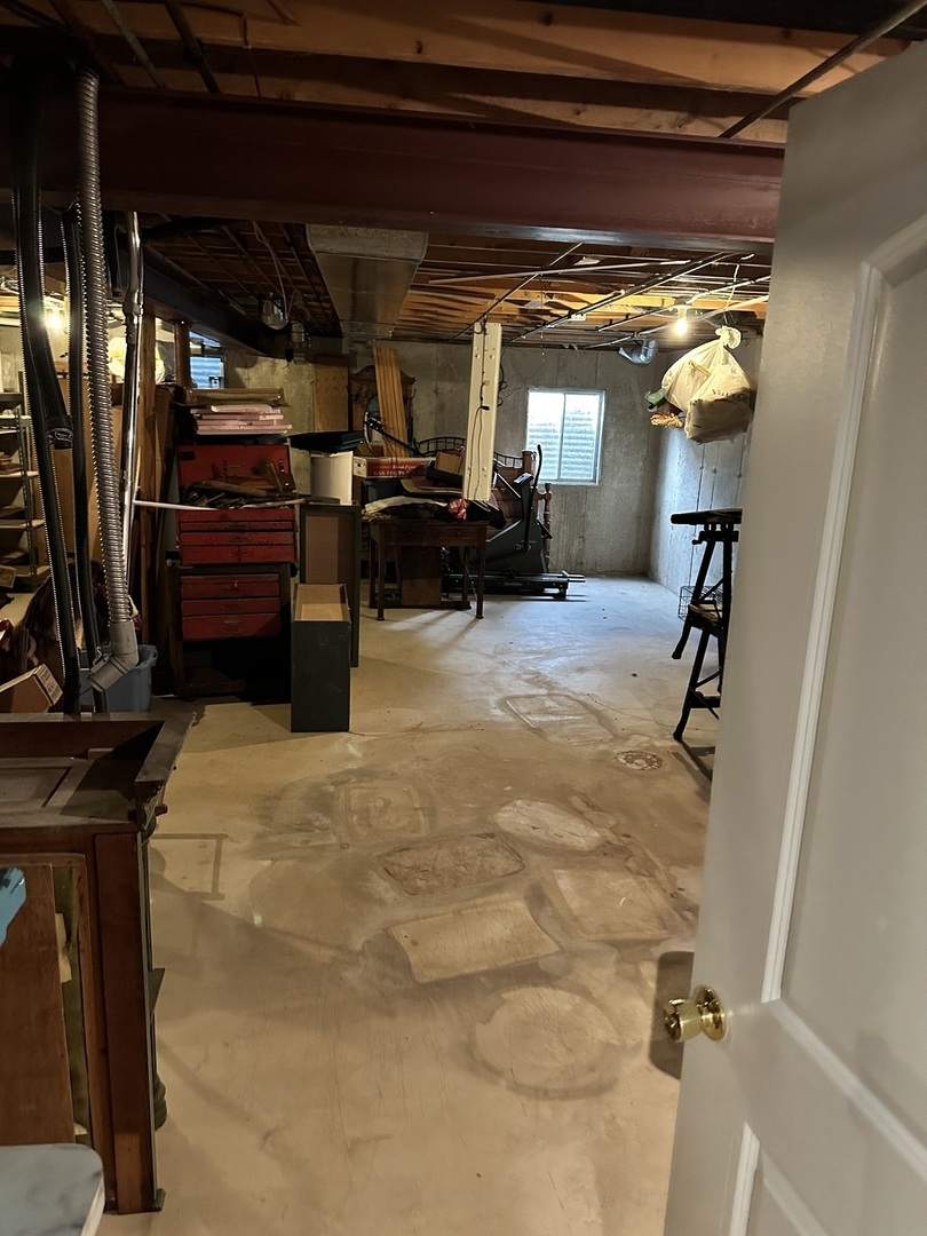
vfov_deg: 71.6
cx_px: 464
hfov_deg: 56.8
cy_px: 618
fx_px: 857
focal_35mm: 24
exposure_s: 1/30
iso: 1000
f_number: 1.78
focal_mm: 6.86
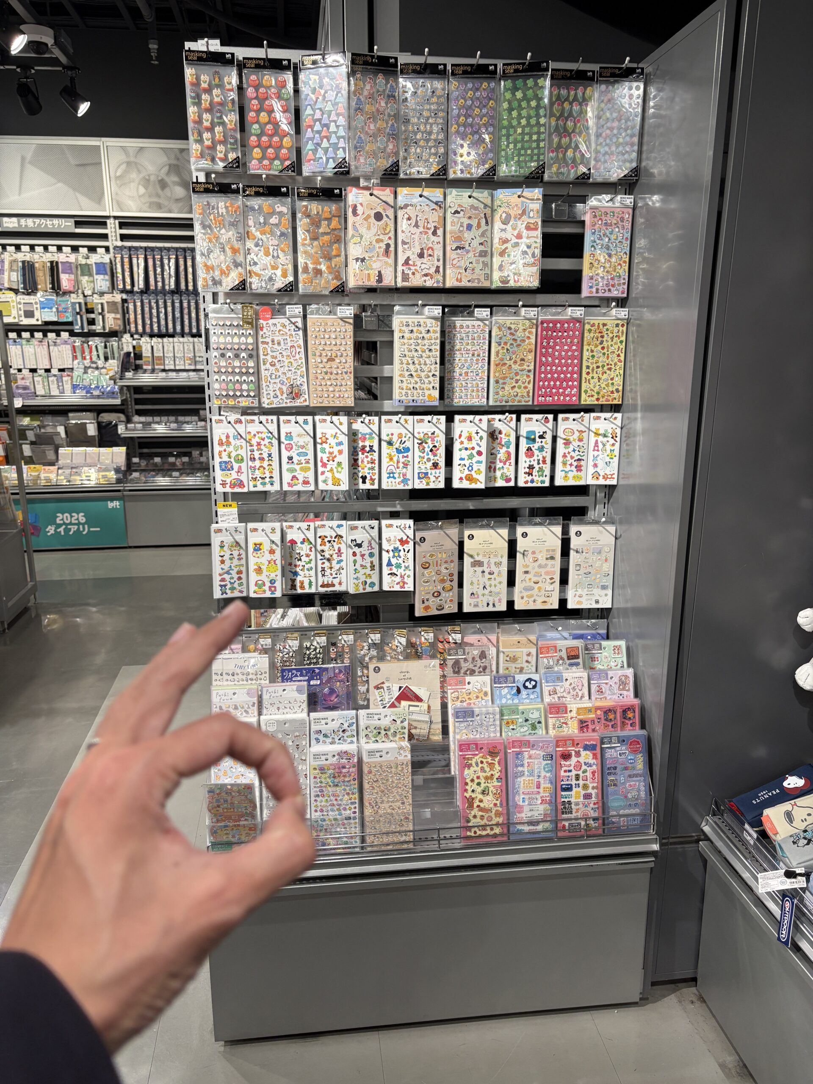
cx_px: 406
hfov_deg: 53.1
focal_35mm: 26
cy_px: 542
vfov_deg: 67.3
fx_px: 814
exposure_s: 1/120
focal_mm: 5.96
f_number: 1.6
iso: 100
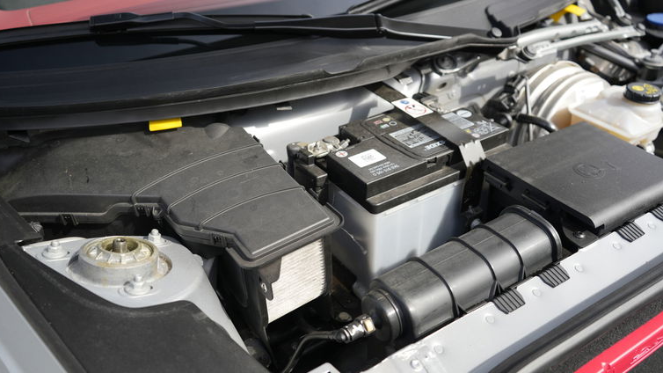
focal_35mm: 32
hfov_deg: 61.0
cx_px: 326
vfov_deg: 36.7
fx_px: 563
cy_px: 190
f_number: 4
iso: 125
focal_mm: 30
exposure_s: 1/160
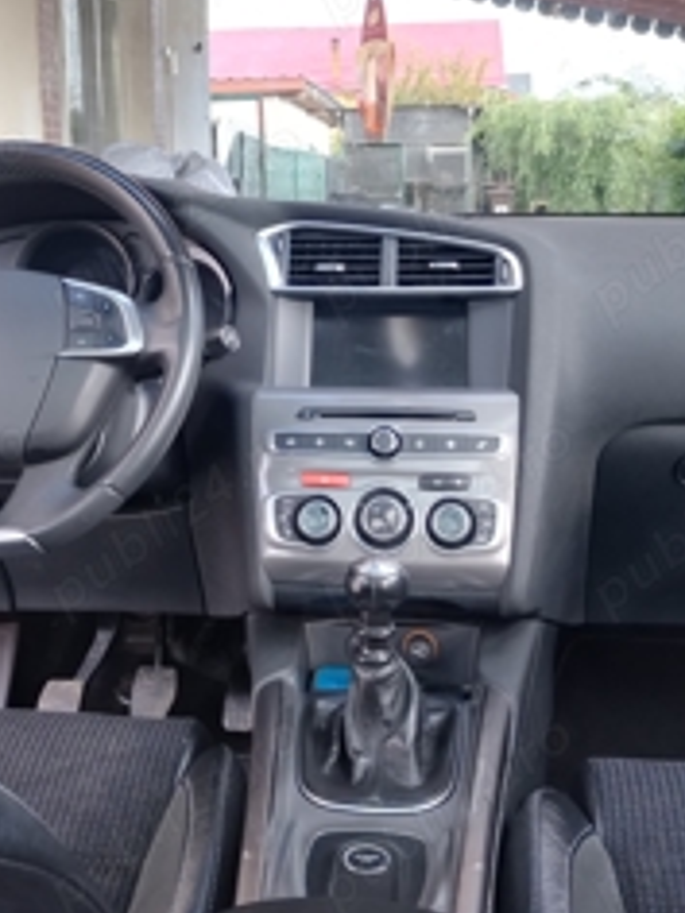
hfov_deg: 32.9
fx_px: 1161
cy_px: 286
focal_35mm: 44
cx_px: 310
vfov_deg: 42.2
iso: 375
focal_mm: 6.24
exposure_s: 1/100
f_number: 1.9
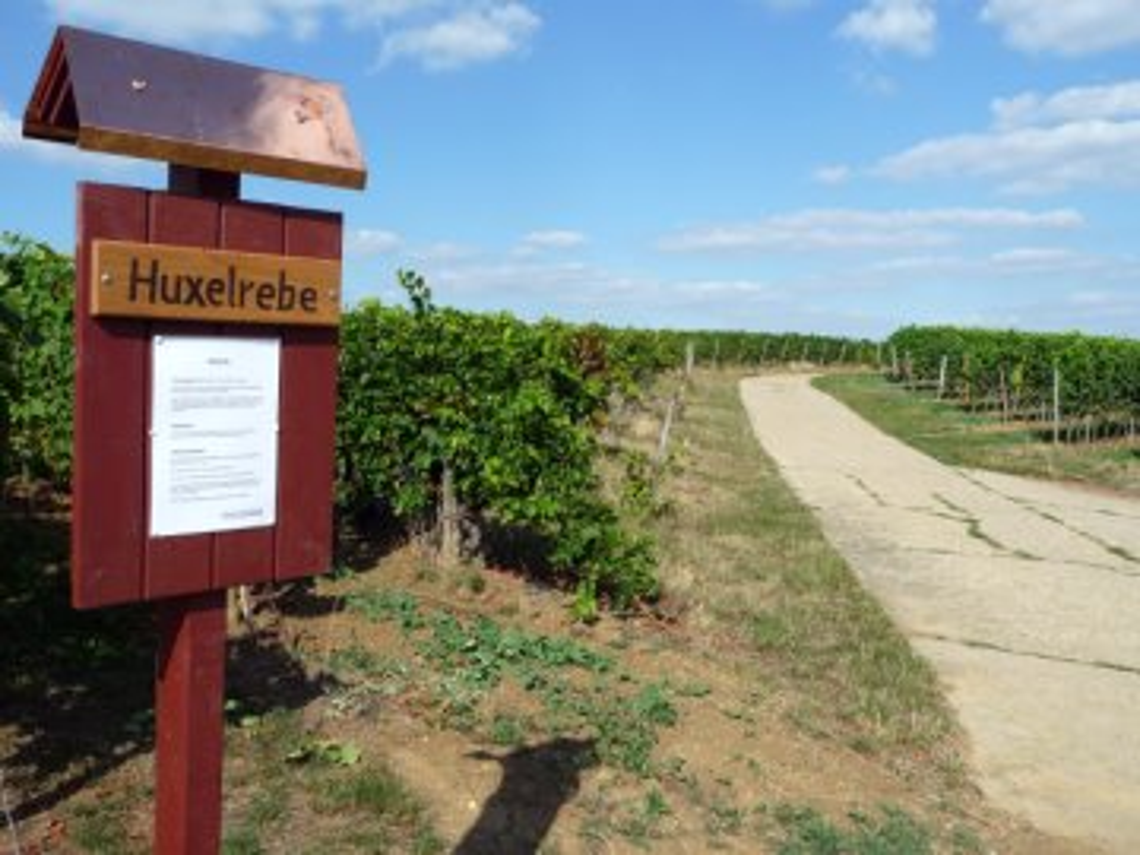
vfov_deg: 46.8
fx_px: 988
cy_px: 428
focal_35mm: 30
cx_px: 570
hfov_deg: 60.0
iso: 100
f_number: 8
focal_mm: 4.7
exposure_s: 1/250
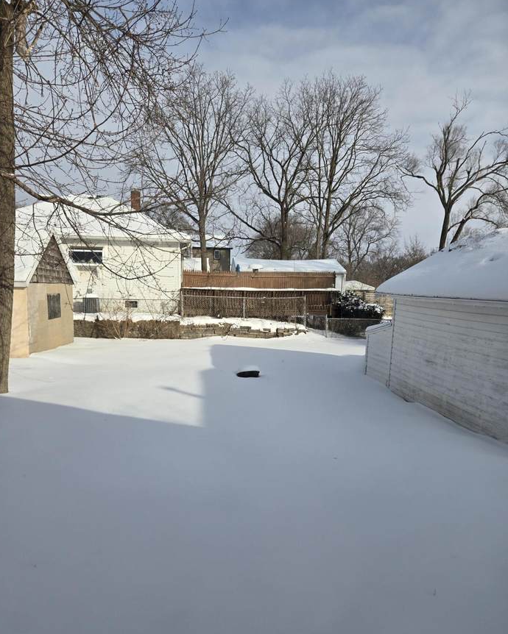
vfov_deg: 67.9
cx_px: 244
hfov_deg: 56.8
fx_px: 470
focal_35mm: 25
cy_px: 346
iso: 25
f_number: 1.8
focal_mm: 5.4
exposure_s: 1/1789
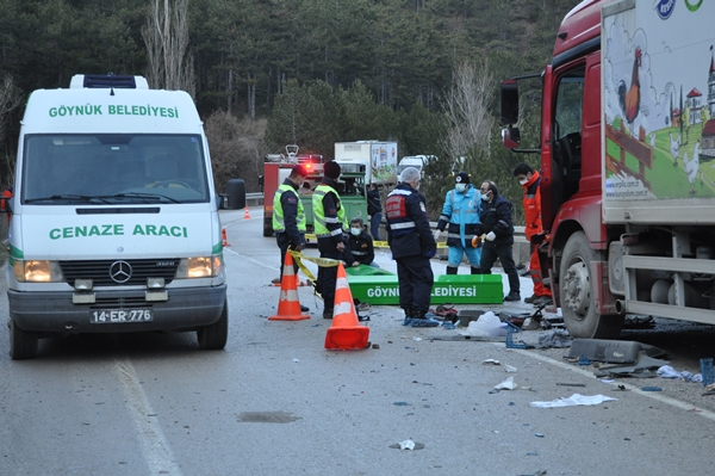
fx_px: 1548
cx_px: 358
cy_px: 238
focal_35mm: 78
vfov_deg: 17.5
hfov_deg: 26.0
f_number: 5
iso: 800
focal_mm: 52
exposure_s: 1/50
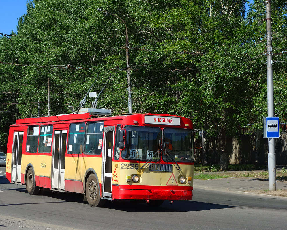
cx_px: 123
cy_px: 115
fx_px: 654
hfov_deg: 24.7
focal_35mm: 77
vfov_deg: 19.9
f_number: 5.6
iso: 125
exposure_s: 1/500
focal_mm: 25.32
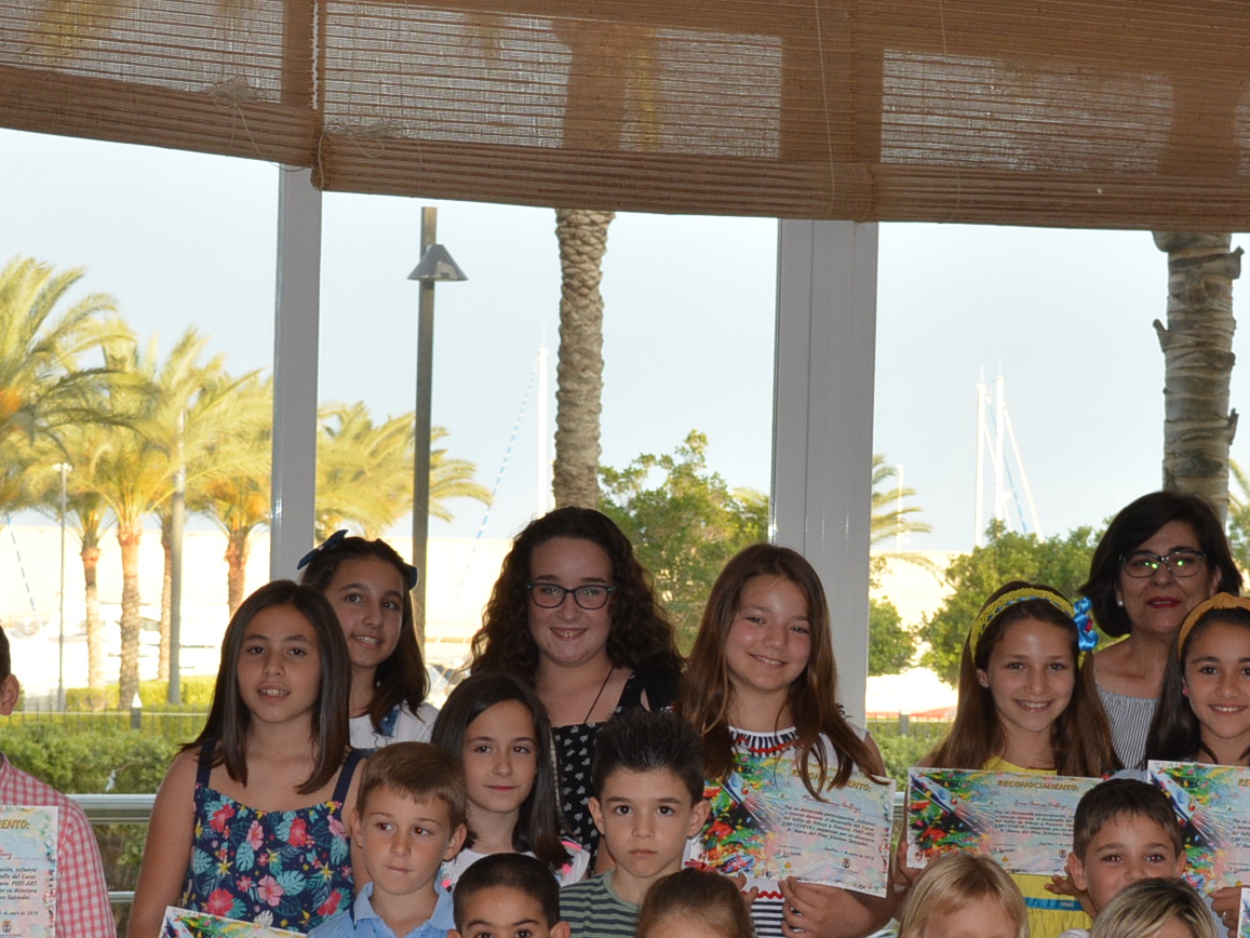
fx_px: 4045
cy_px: 726
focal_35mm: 112
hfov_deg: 17.5
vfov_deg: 13.2
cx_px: 758
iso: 400
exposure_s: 1/200
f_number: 6.3
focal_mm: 30
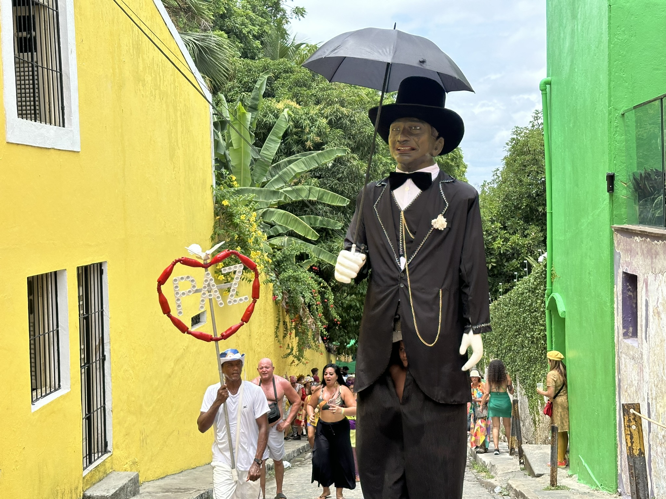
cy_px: 250
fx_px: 924
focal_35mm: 48
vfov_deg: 30.3
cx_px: 333
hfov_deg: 39.7
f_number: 1.78
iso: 64
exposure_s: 1/2114
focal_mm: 6.86
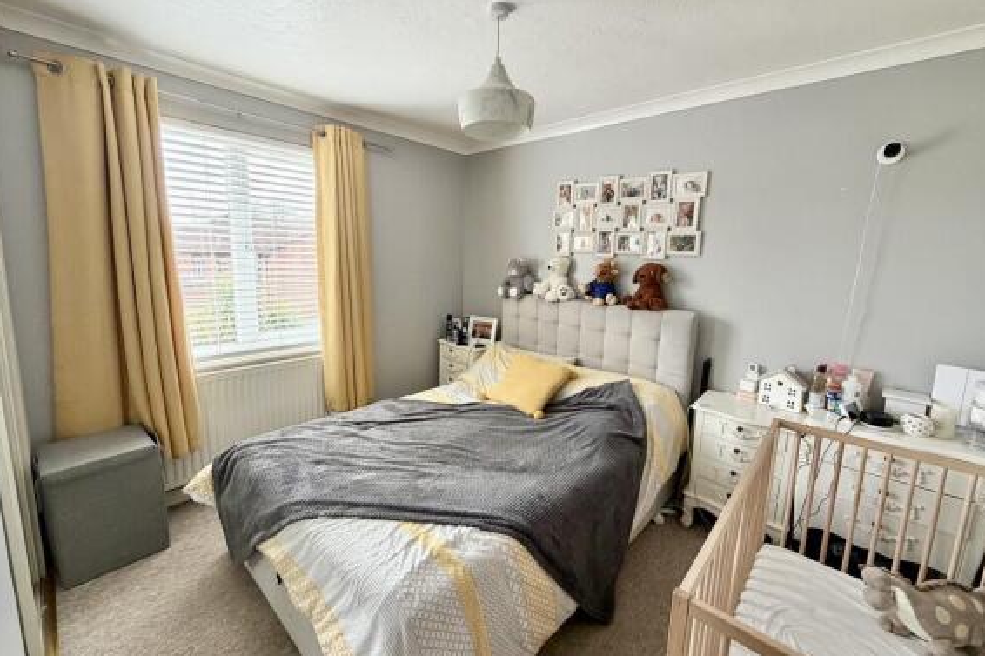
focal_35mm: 15
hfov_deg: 100.4
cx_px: 499
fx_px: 410
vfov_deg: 77.3
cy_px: 318
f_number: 2.2
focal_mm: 2.22
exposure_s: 1/121
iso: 200
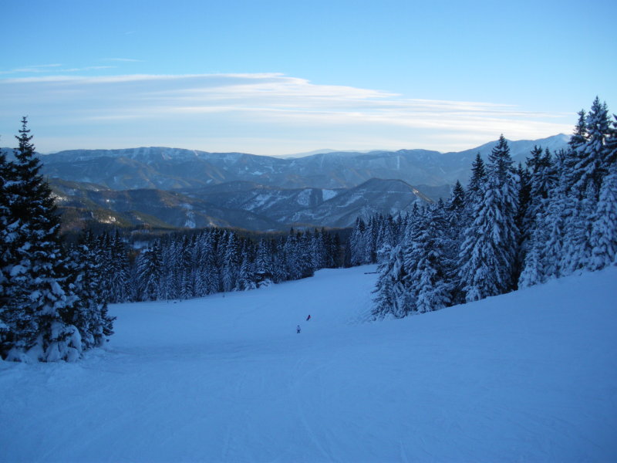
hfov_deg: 51.4
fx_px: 642
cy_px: 232
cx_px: 308
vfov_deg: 39.7
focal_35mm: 36
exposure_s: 1/320
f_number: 3.5
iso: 64
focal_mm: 6.3
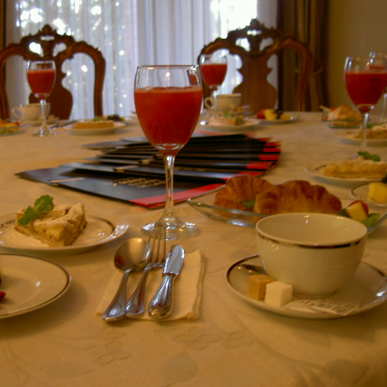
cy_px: 193
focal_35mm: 47
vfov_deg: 36.1
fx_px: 594
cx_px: 144
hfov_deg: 35.9
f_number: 2.8
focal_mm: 8
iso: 100
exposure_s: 1/8
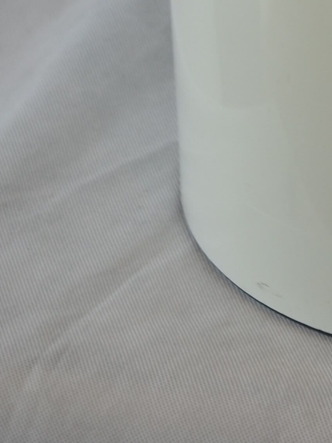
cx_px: 586
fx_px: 3850
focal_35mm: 301
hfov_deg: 4.9
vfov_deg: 6.5
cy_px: -122
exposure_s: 1/100
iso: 400
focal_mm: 48
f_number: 5
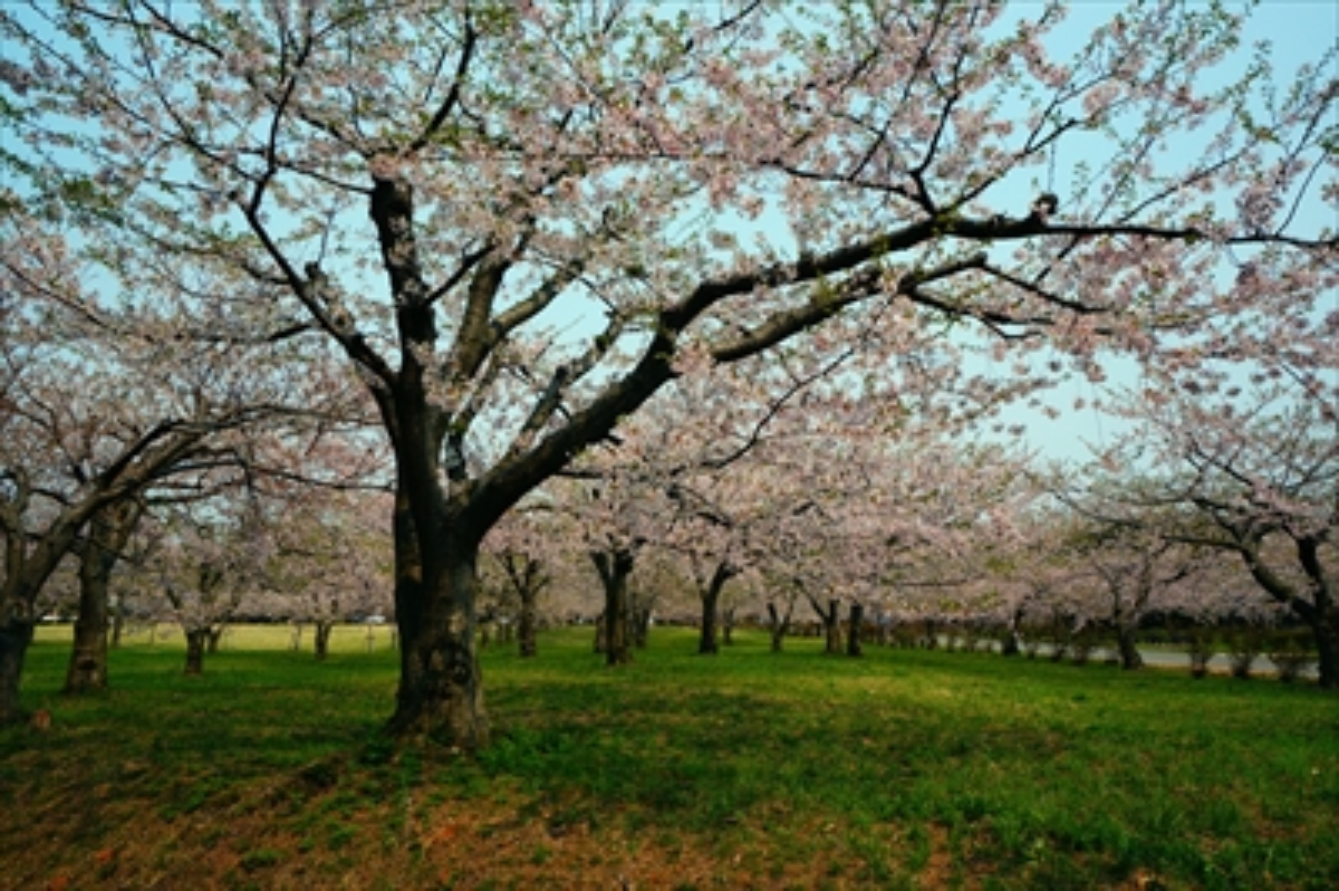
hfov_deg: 67.4
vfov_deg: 47.9
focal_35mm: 27
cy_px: 446
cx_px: 670
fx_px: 1003
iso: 100
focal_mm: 18
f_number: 9
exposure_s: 1/250
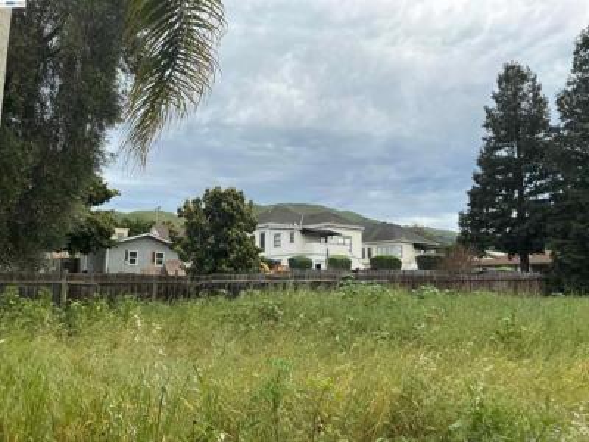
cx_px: 294
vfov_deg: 48.2
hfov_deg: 61.7
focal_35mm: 29
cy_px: 221
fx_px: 493
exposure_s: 1/1121
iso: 25
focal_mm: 3
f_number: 1.8
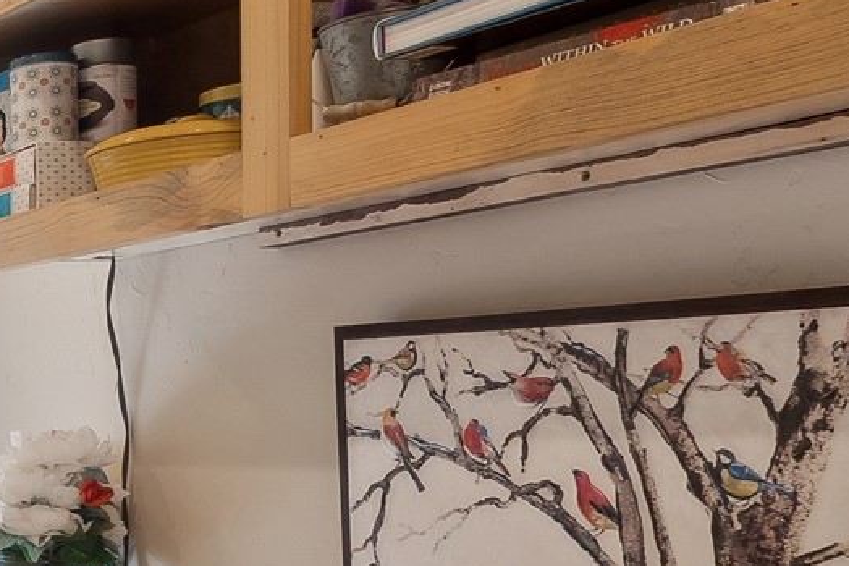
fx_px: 1462
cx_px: -773
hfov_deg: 20.1
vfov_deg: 21.8
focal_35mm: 62
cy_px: 385
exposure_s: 1/8
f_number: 6.3
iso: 100
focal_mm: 10
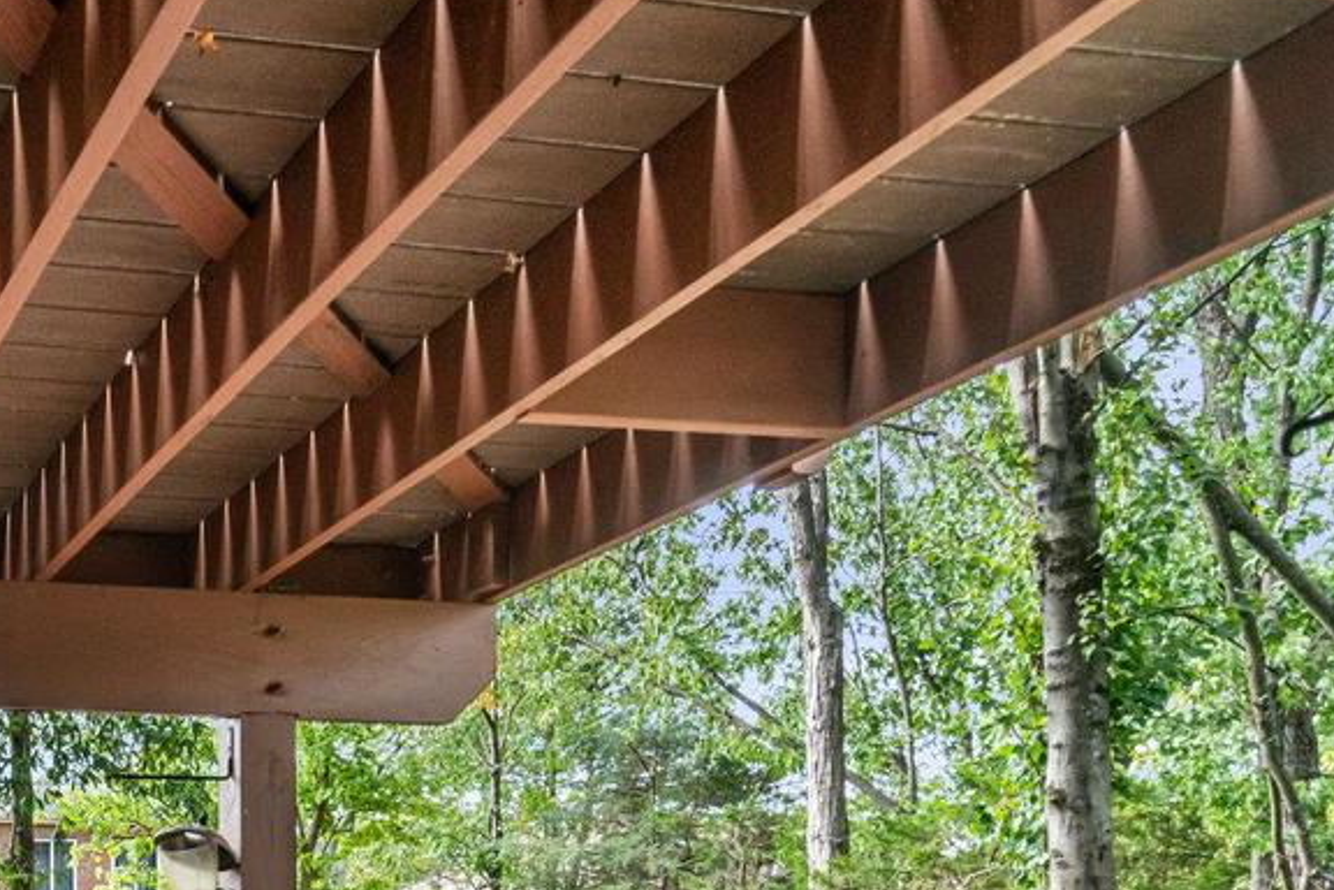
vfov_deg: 28.8
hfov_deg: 38.8
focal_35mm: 40
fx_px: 1482
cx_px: -176
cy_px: 1080
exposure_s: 1/250
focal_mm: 16
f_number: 8
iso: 1250
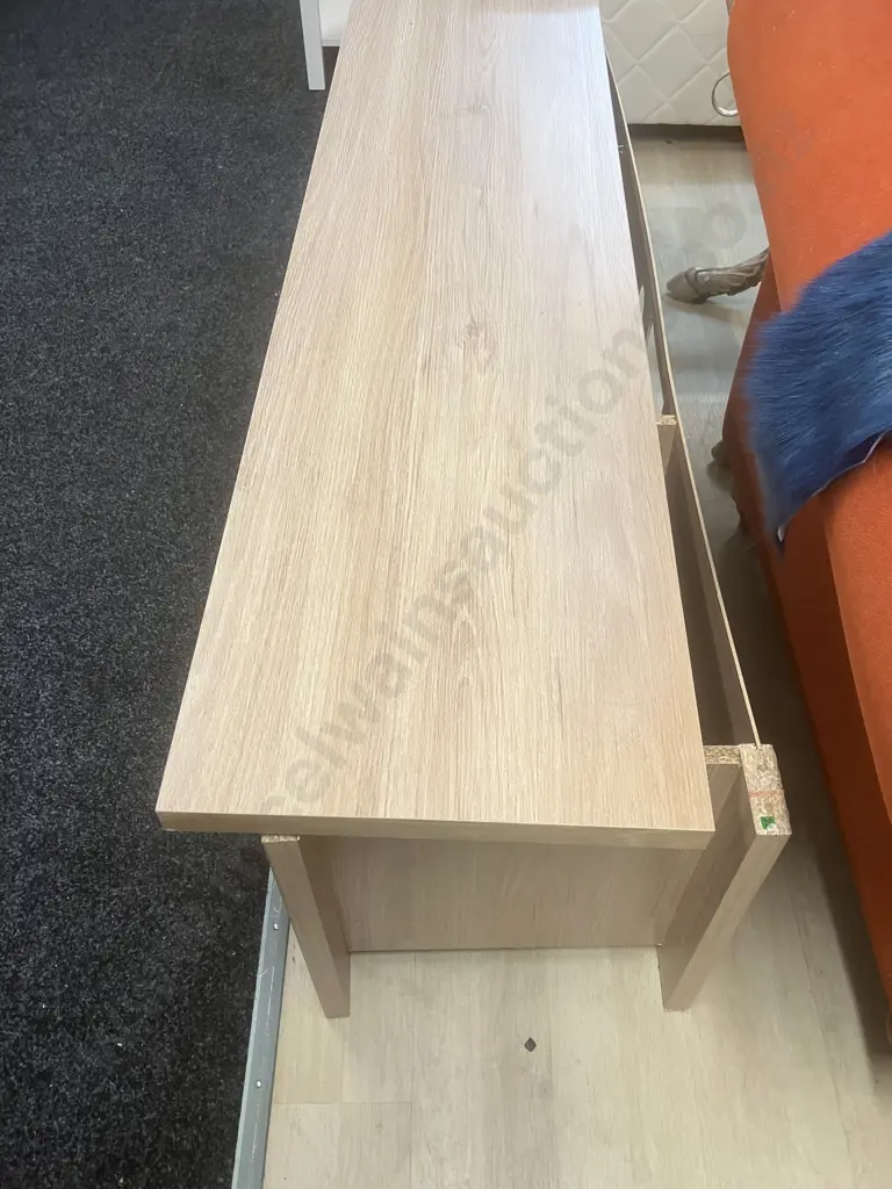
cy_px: 594
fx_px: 962
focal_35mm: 28
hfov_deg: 49.7
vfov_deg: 63.4
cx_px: 446
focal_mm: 3.99
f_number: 1.8
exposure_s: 1/50
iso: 125
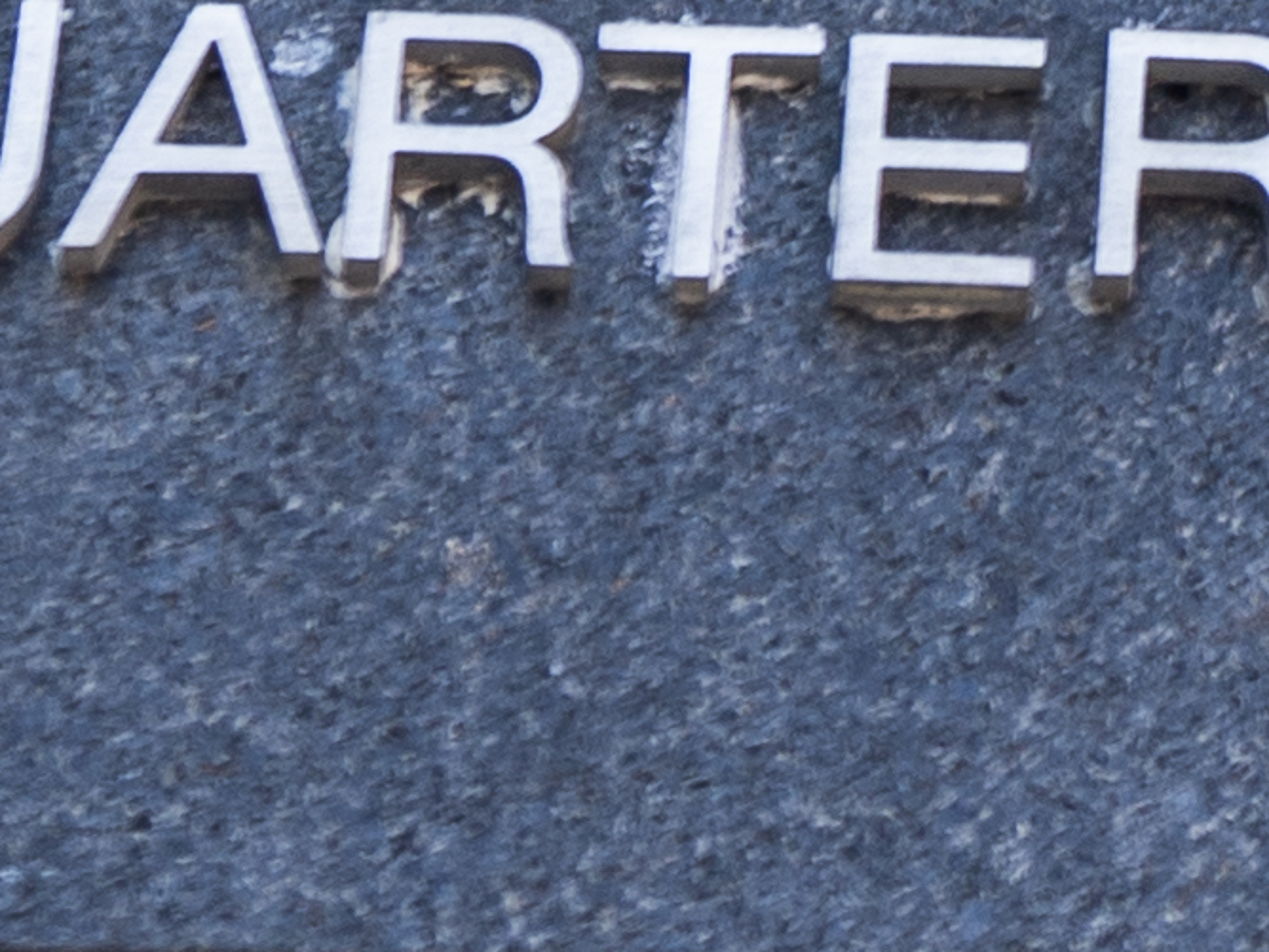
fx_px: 9495
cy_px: -1883
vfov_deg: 5.4
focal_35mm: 259
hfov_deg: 7.5
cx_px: 1915
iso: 100
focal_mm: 30
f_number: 2.8
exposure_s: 1/400
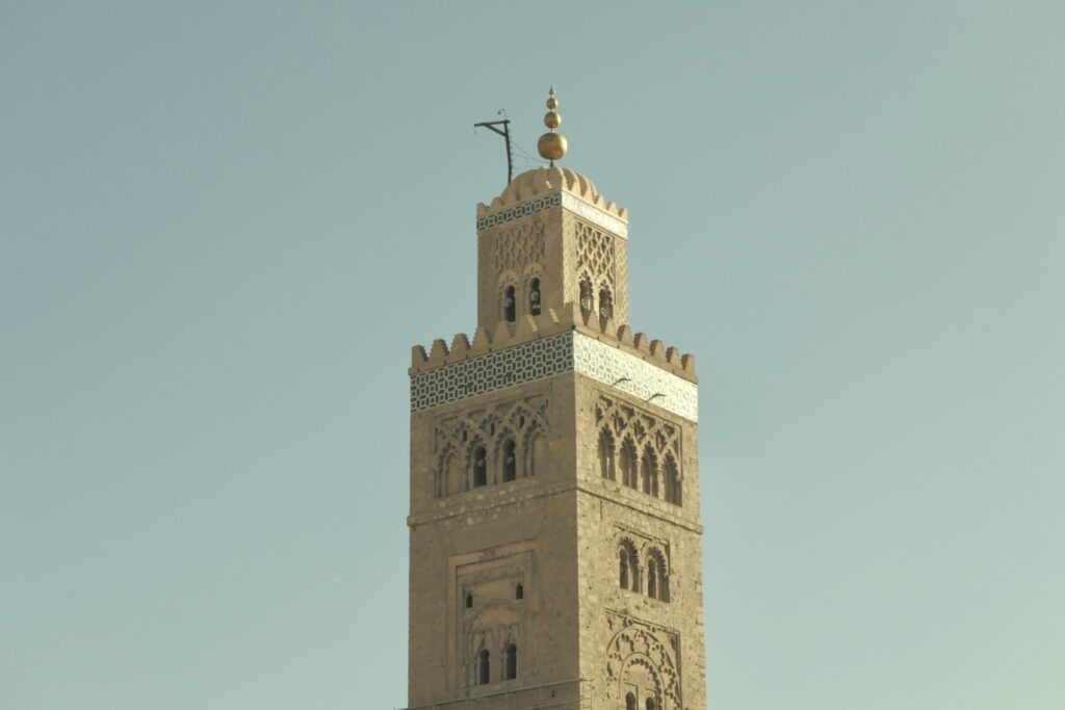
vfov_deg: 16.5
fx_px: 2456
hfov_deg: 24.5
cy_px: 355
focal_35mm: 83
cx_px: 532
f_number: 7.1
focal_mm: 30.6
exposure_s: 1/1000
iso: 200
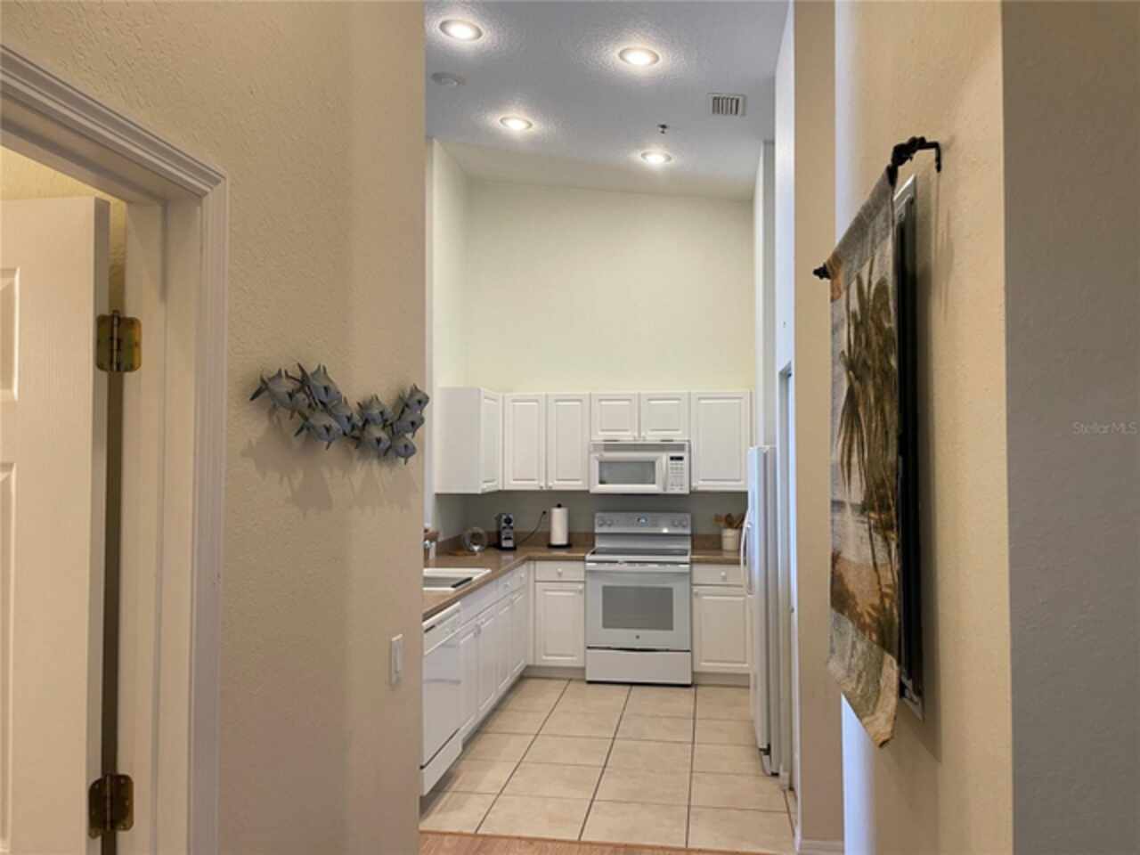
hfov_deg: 67.3
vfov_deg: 53.1
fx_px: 856
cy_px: 428
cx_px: 570
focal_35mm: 26
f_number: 1.6
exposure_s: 1/60
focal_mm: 4.2
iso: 100
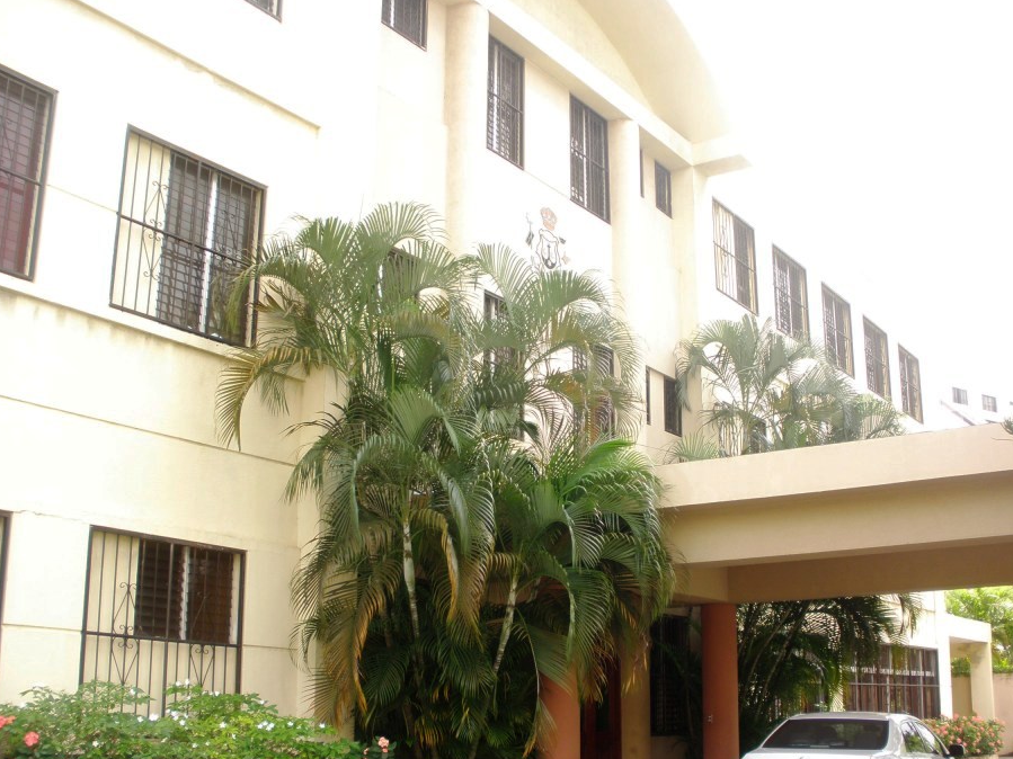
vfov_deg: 35.1
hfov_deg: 45.7
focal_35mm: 41
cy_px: 428
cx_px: 567
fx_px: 1200
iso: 64
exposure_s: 1/80
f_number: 3.5
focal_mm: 6.3
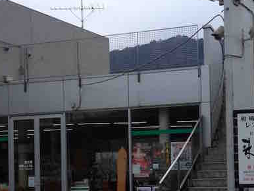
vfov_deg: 20.8
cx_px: 153
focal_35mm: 70
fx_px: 513
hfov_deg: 27.7
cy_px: 143
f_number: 2.4
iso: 40
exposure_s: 1/439
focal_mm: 2.87
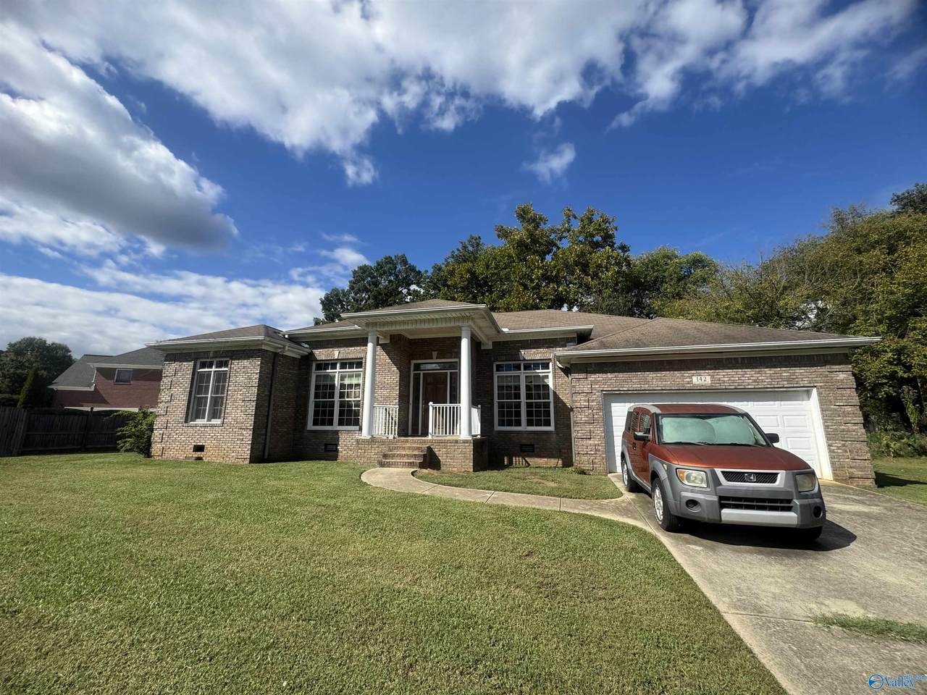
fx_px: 375
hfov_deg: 102.1
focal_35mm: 14
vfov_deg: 85.7
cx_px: 464
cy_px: 348
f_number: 2.2
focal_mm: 2.22
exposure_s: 1/1748
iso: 50
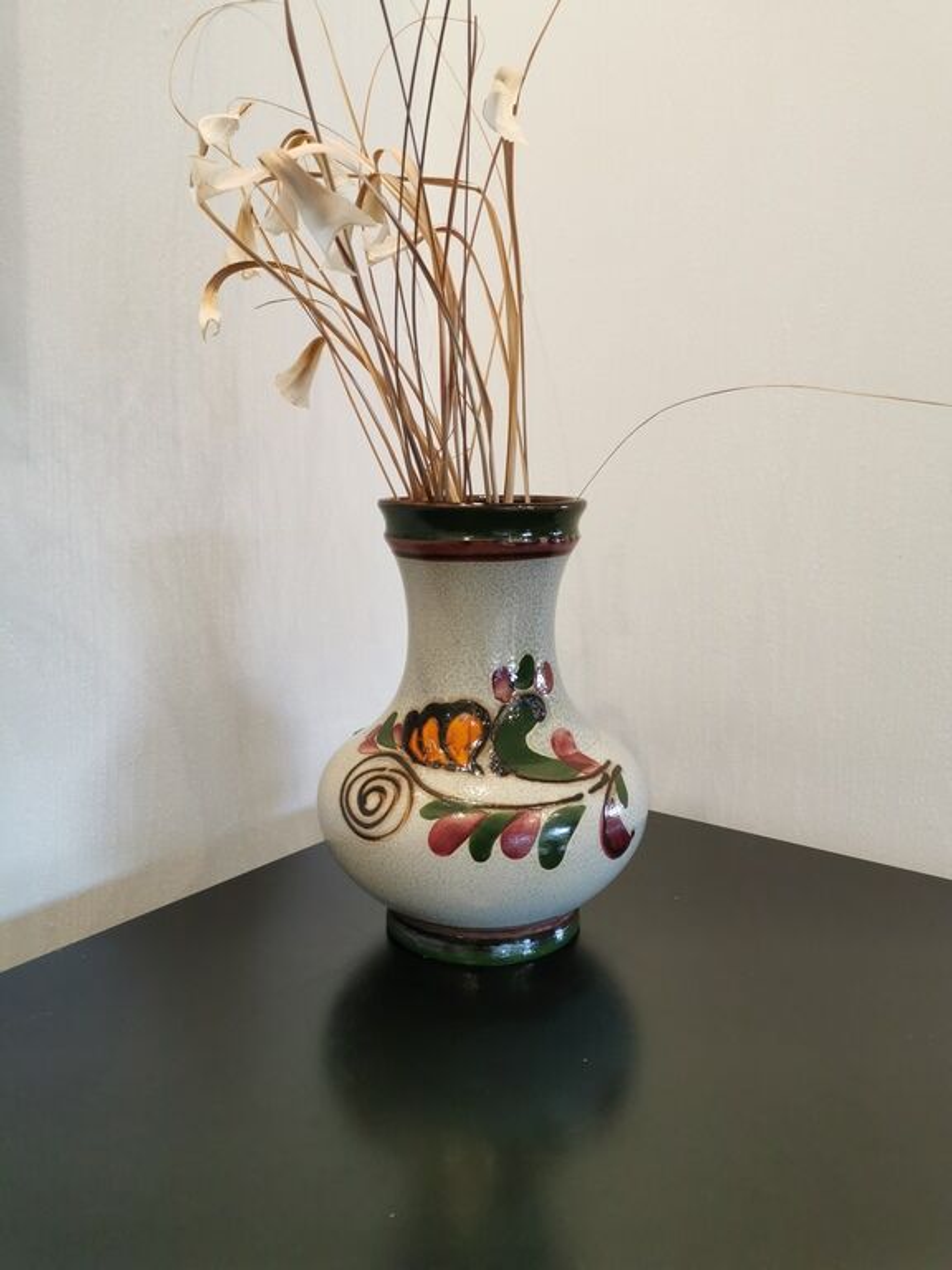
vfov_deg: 65.3
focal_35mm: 27
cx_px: 476
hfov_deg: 51.4
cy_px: 635
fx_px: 990
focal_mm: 5.58
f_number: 1.8
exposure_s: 1/50
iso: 160
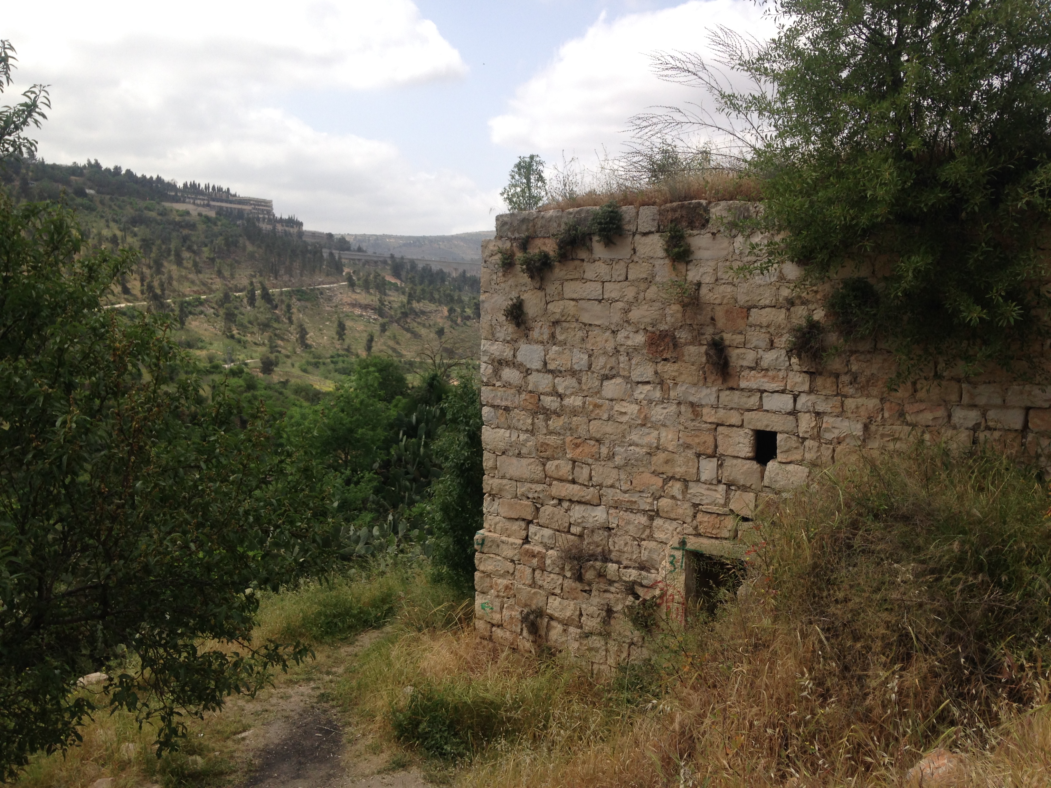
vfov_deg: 42.9
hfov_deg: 55.4
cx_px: 526
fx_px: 1002
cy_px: 394
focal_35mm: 33
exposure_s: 1/1427
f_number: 2.4
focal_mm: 4.12
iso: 50
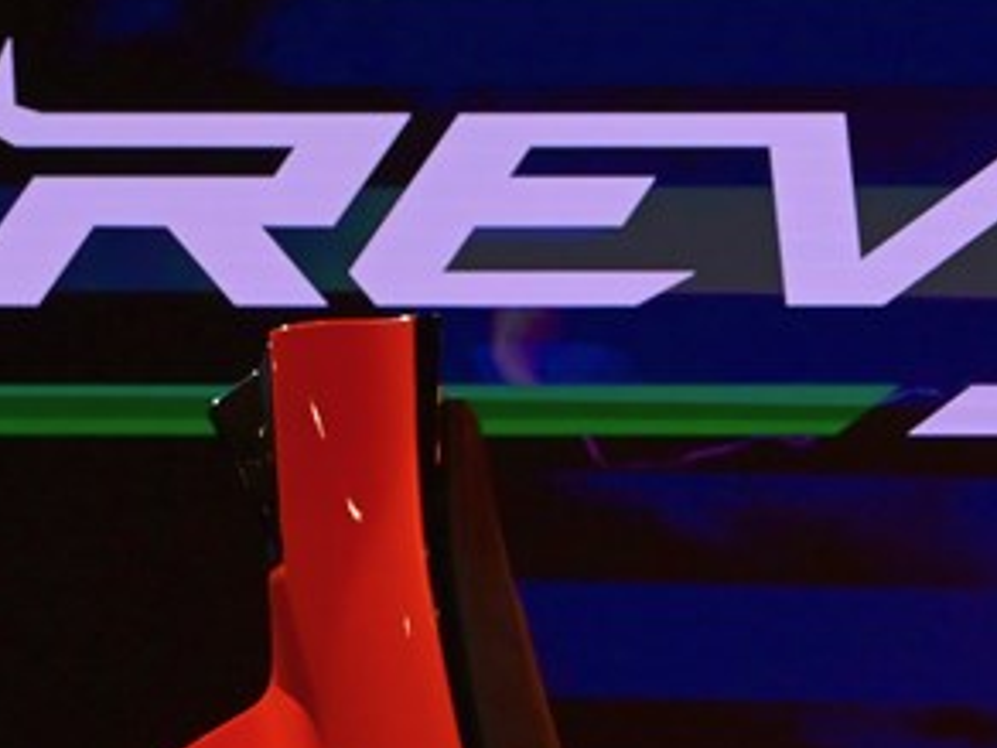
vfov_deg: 9.3
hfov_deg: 12.2
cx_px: 1461
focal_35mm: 155
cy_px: 1088
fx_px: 4464
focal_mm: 46
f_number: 6.3
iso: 1600
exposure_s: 1/500
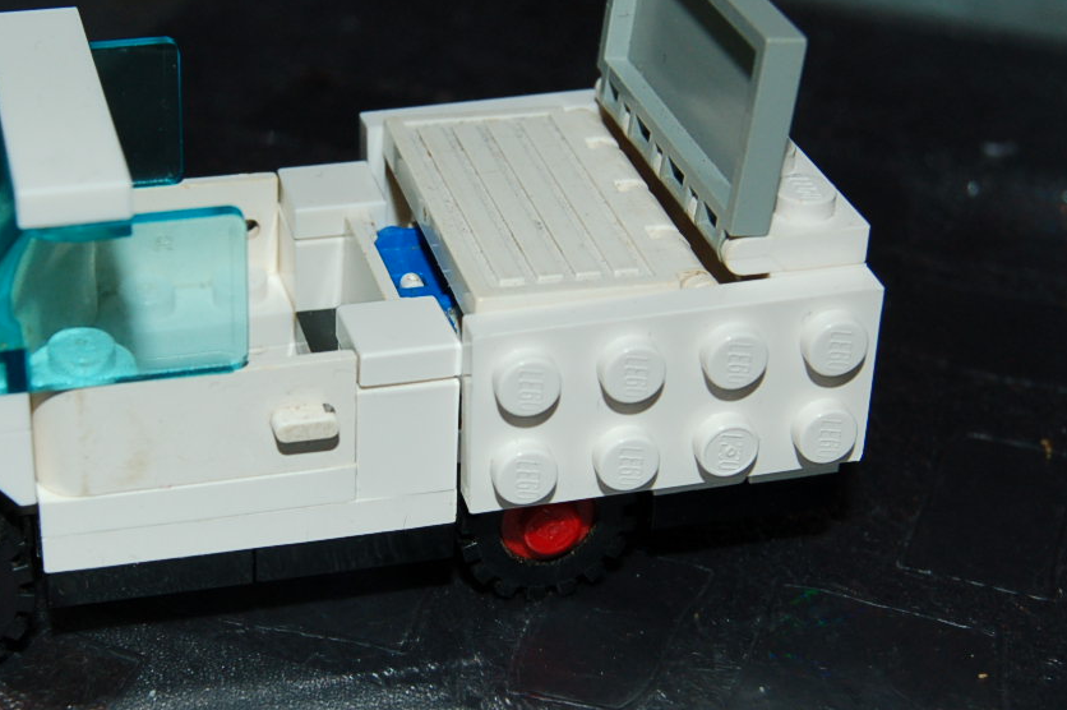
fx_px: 2399
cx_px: 382
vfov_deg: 16.8
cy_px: 317
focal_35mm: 81
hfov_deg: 25.0
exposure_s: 1/125
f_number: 7.1
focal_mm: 30
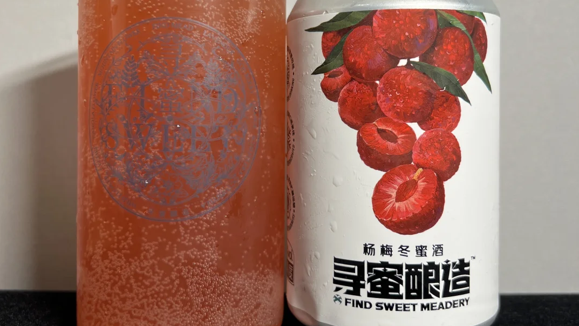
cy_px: 112
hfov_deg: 52.8
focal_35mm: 38
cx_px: 289
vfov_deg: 31.0
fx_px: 584
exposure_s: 1/109
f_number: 1.5
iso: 32
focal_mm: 5.7
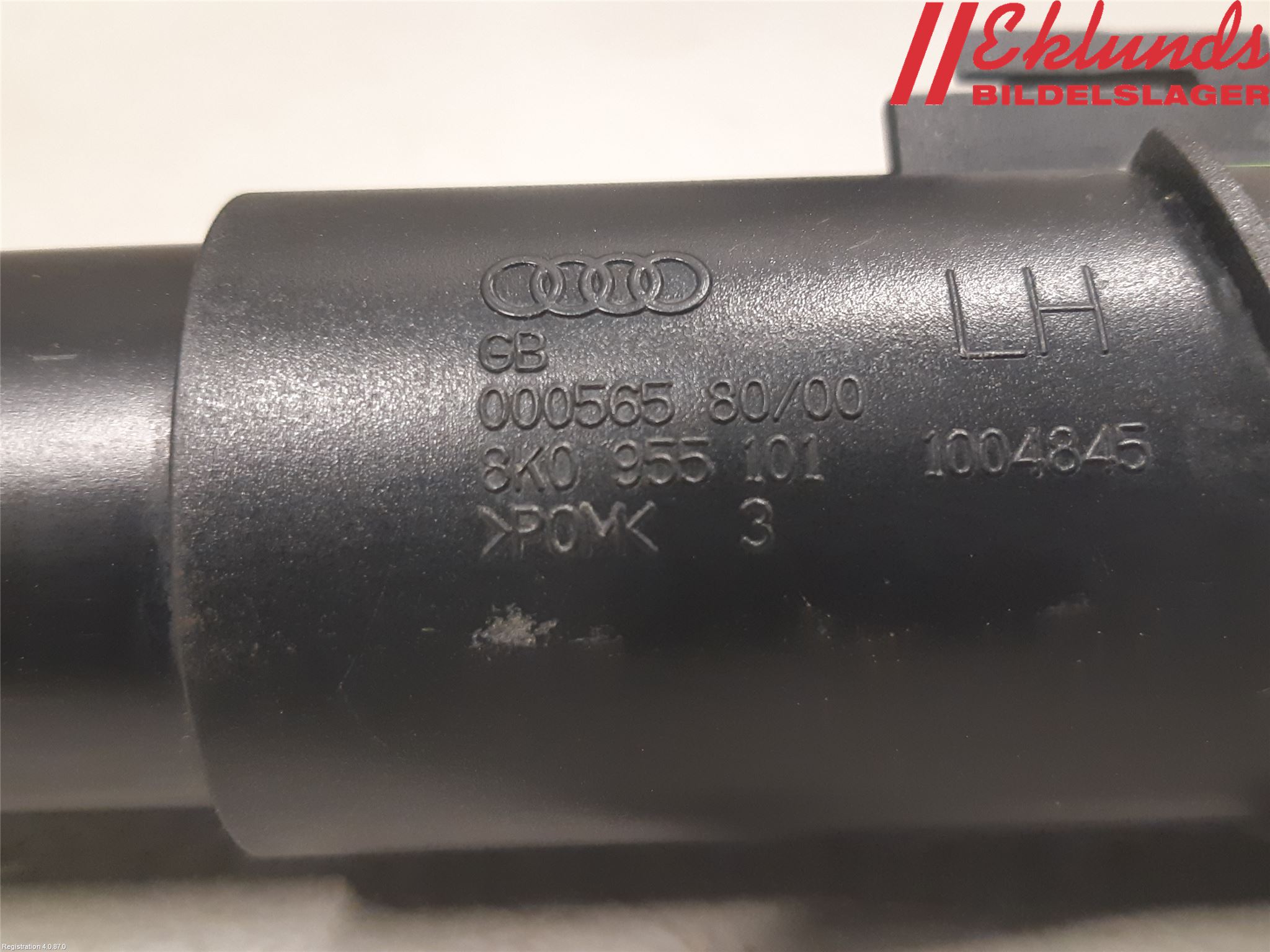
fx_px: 954
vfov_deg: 53.1
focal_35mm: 26
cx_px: 635
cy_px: 476
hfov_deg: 67.3
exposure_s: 1/33
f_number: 1.7
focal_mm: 3.93
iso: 200
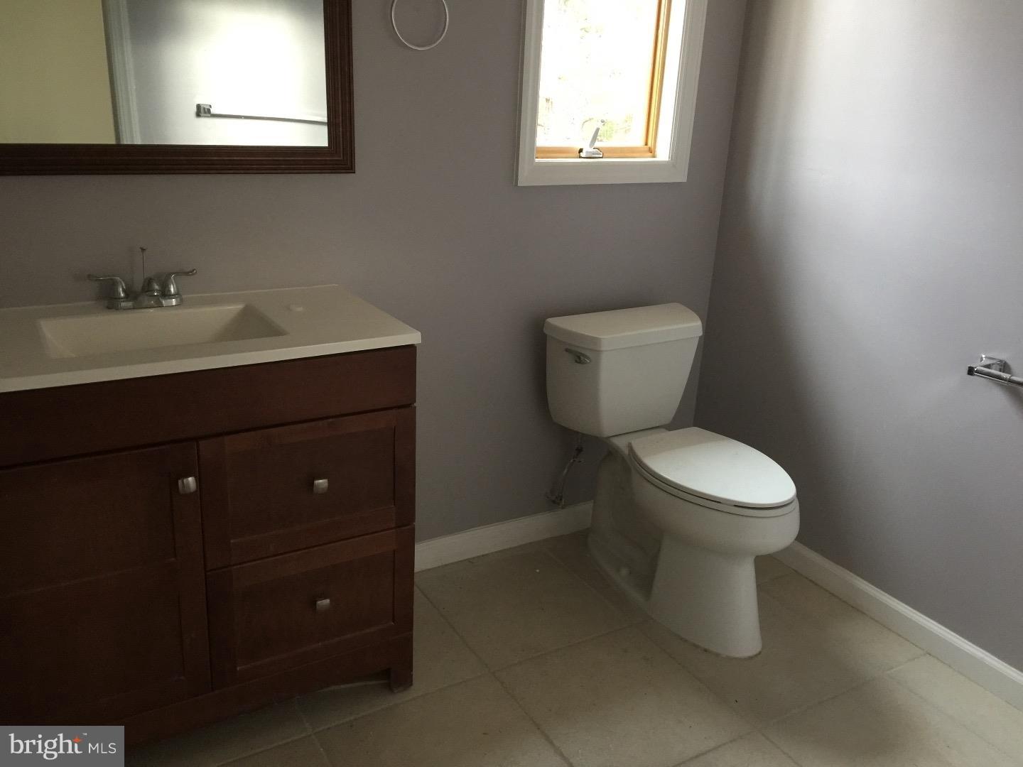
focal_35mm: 29
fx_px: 857
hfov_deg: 61.7
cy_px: 384
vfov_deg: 48.2
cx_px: 512
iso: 100
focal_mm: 4.15
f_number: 2.2
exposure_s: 1/10
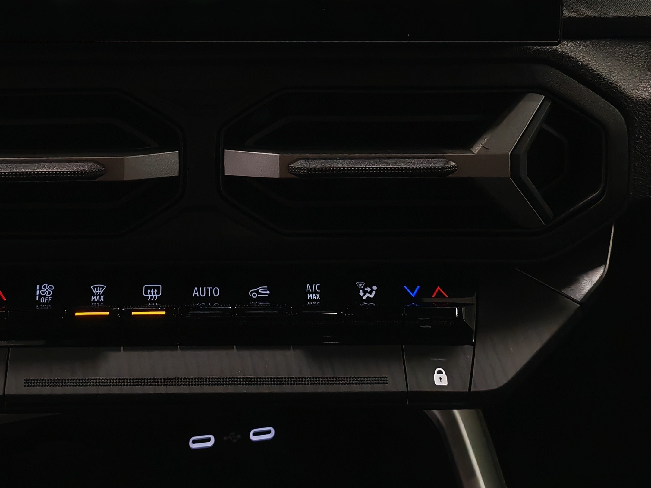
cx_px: 209
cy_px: 31
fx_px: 1034
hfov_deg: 34.6
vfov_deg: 25.6
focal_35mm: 55
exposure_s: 1/100
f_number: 1.9
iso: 1240
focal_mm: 6.12
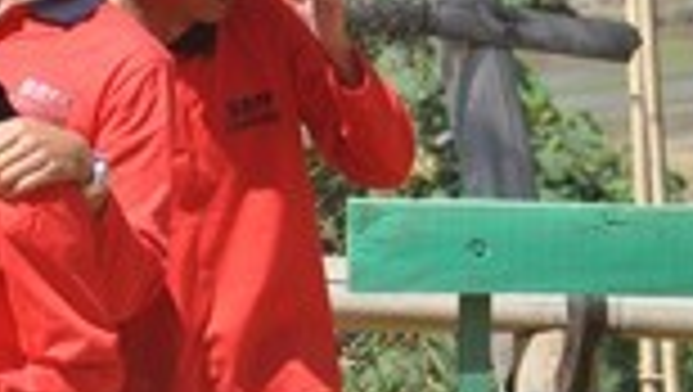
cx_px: -315
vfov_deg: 2.1
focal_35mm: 587
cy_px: 7
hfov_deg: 3.7
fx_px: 10798
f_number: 7.1
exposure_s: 1/800
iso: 400
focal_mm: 90
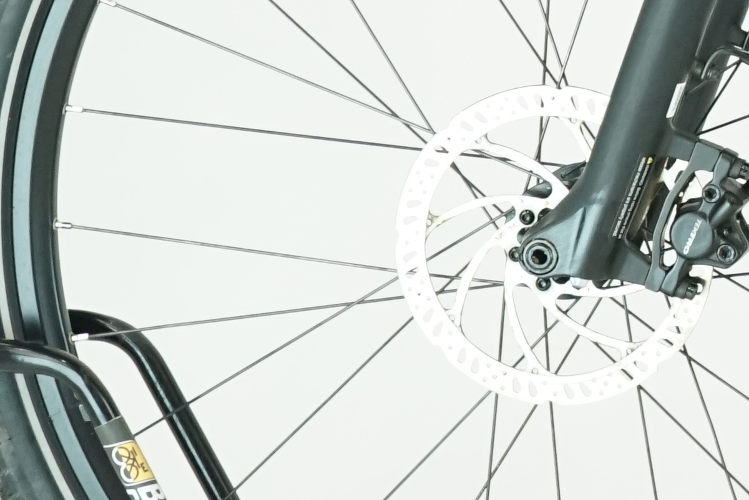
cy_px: -239
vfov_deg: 5.1
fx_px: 5513
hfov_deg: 7.4
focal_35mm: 265
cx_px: 1619
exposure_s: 1/200
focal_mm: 53
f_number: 5.6
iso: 1600
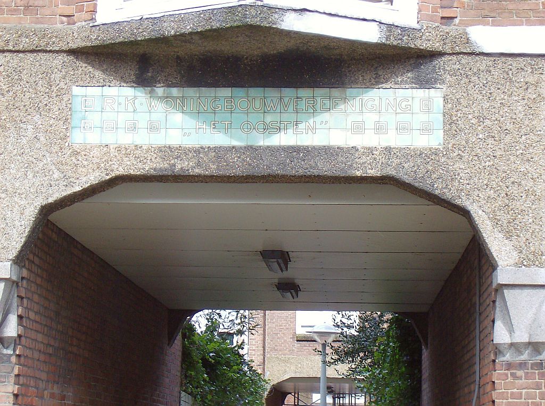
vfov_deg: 13.7
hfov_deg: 18.3
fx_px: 1696
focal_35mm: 108
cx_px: 272
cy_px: 203
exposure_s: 1/160
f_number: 4.8
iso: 100
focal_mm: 18
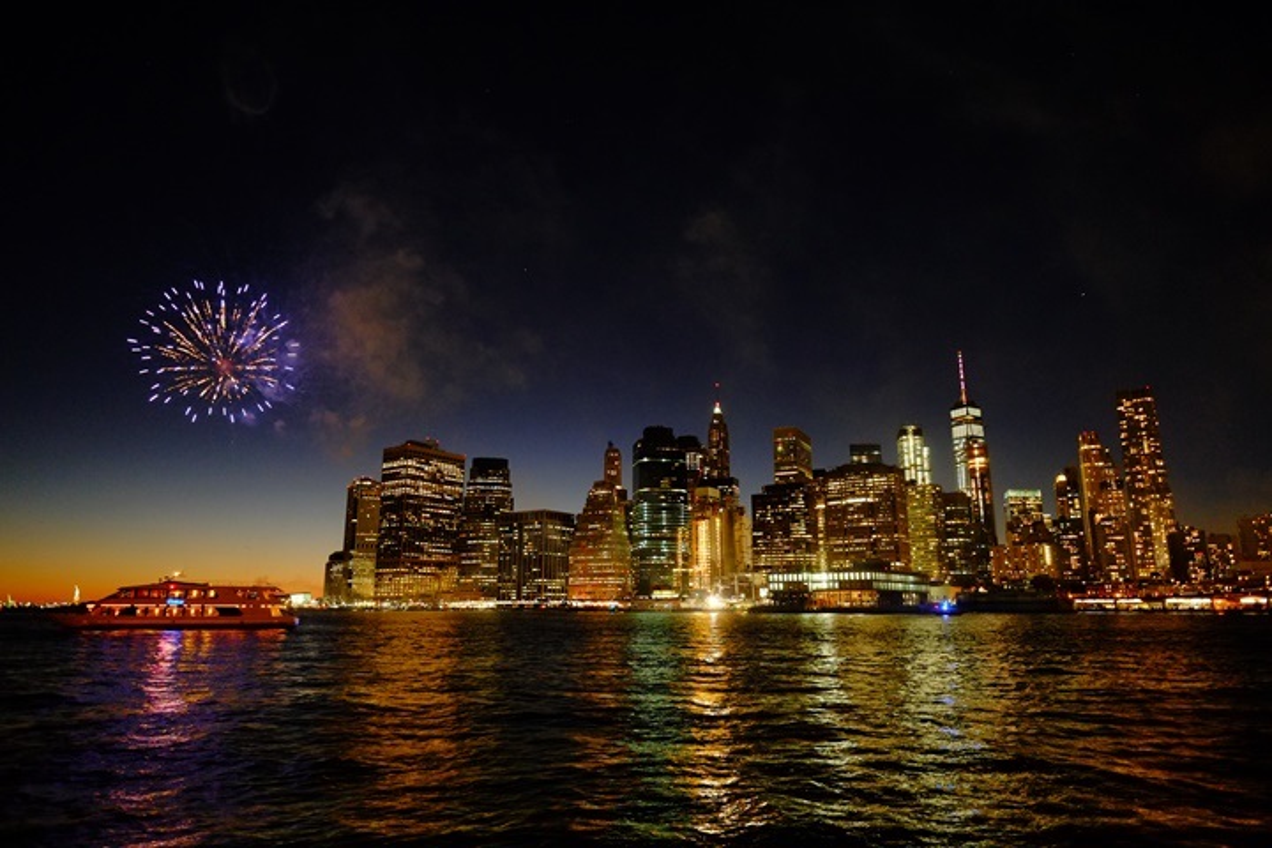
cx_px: 636
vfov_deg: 59.5
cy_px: 424
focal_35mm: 21
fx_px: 742
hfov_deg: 81.2
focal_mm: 14
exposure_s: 1/4.5
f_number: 2.8
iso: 1600
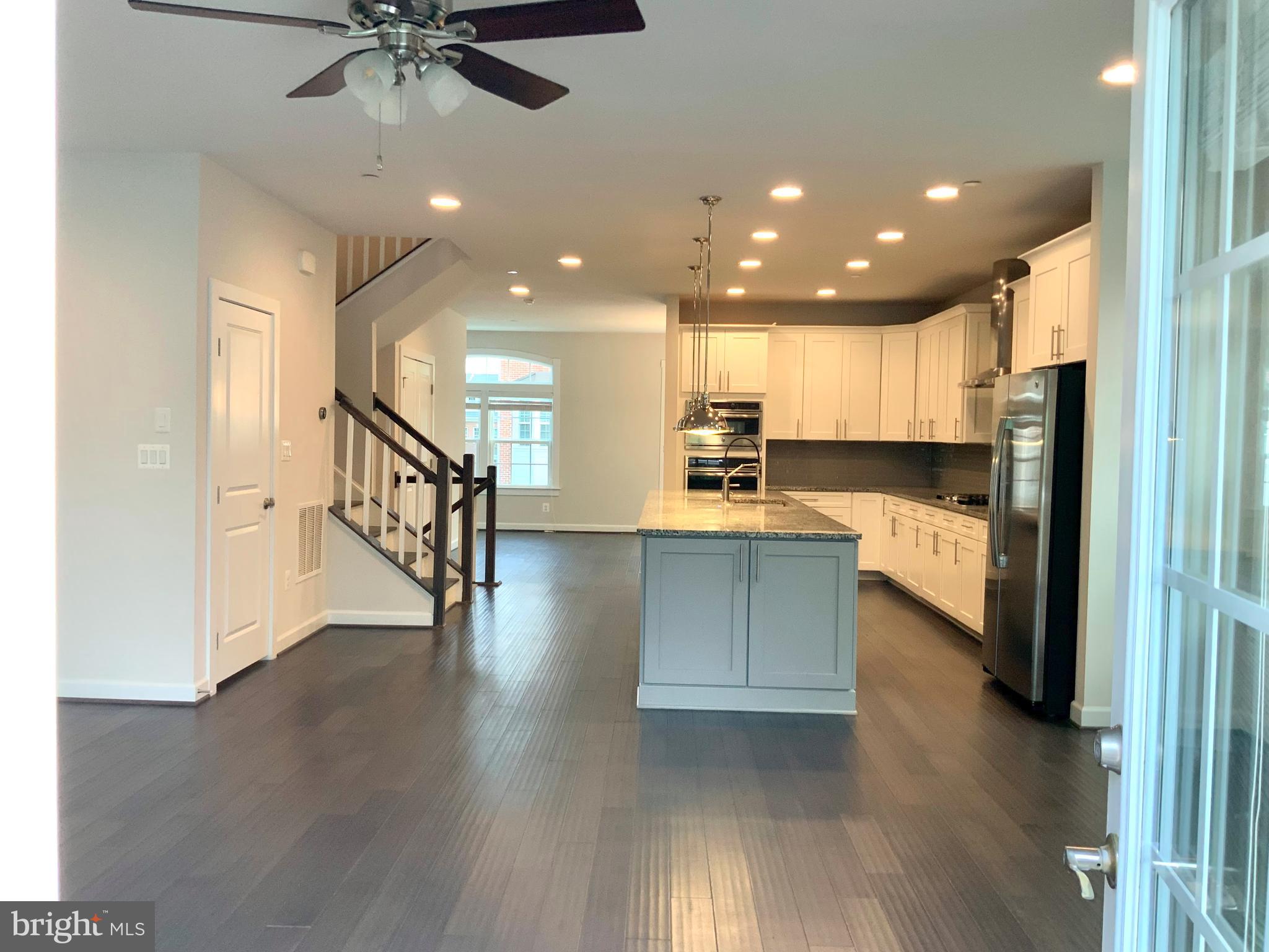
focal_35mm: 29
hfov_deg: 61.7
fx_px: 1063
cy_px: 476
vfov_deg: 48.2
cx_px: 634
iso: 80
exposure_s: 1/60
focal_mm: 3
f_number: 1.8
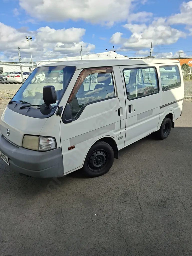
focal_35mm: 23
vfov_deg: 73.9
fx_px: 170
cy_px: 128
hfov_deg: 58.9
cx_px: 96
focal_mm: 5.54
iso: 50
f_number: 1.8
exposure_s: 1/1869
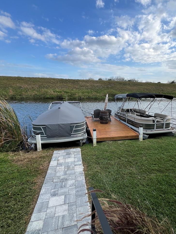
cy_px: 113
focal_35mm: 16
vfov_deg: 94.5
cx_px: 101
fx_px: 108
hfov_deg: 77.6
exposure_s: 1/978
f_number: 1.8
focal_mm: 1.57
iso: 32
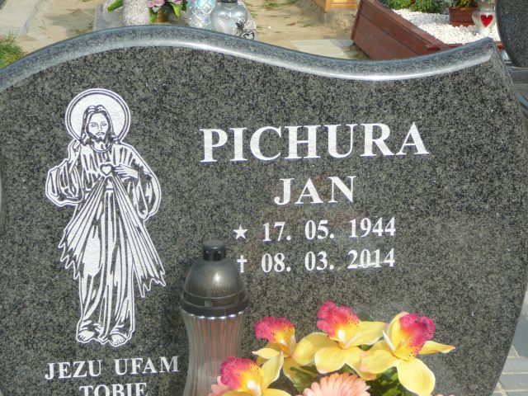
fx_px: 1251
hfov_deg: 23.8
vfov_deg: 18.0
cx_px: 264
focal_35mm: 82
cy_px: 198
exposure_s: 1/500
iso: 80
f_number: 3.8
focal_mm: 12.2
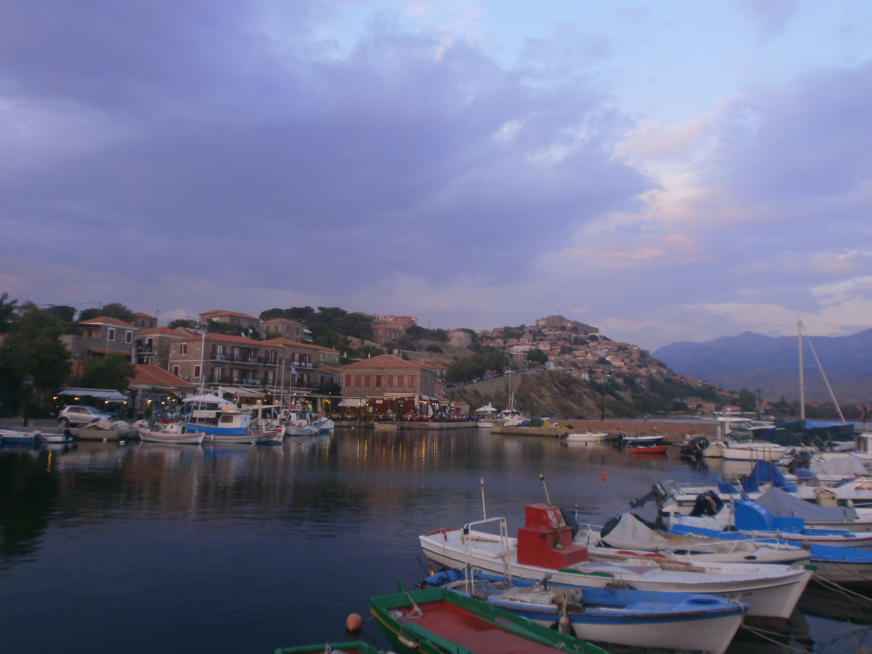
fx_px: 680
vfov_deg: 51.4
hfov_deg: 65.3
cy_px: 327
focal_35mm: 27
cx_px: 436
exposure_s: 1/80
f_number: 2.9
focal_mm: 4.8
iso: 100
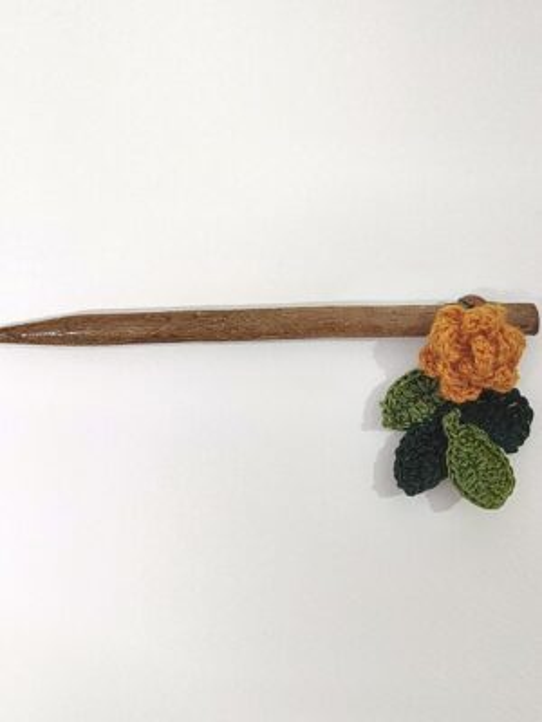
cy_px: 361
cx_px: 271
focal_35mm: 23
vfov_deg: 73.9
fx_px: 480
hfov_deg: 58.9
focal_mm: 5.56
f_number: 1.8
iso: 1094
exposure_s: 1/33.3
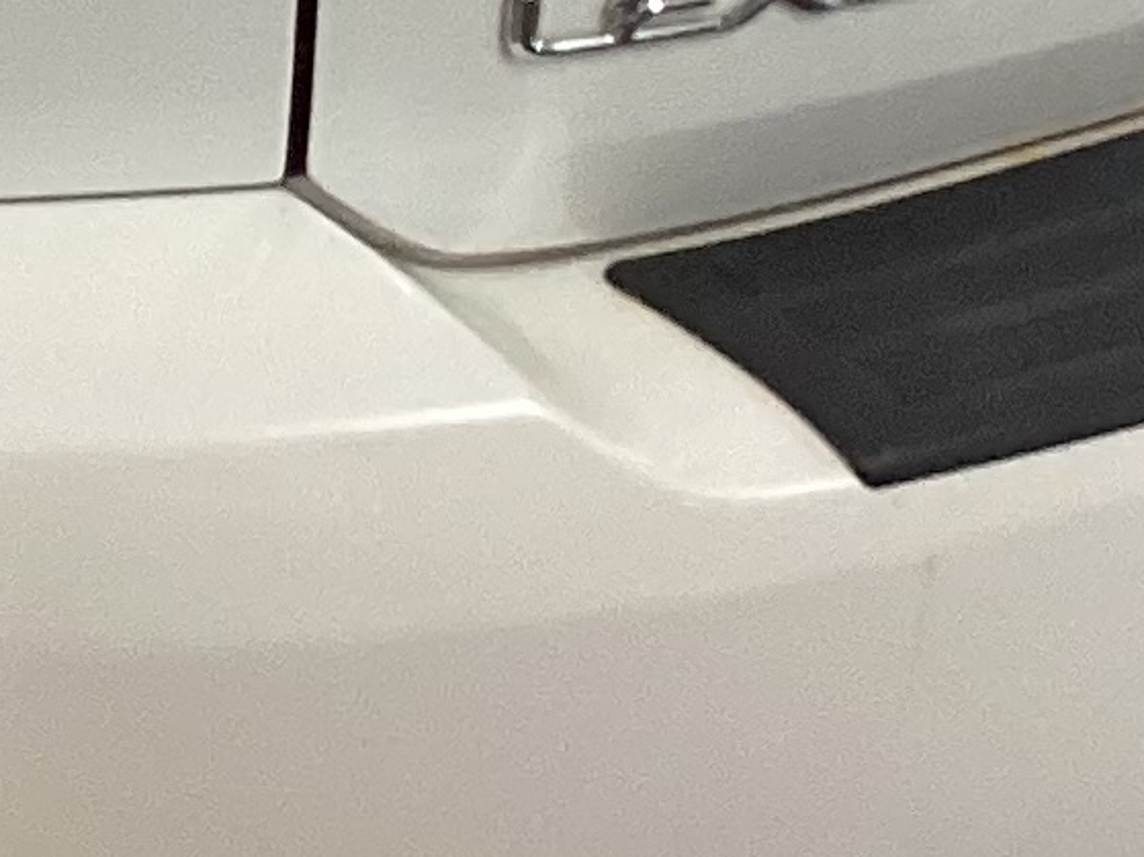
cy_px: -771
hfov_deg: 10.7
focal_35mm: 181
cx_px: -272
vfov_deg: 7.9
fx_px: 5980
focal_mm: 3.3
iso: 160
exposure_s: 1/60
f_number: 2.4
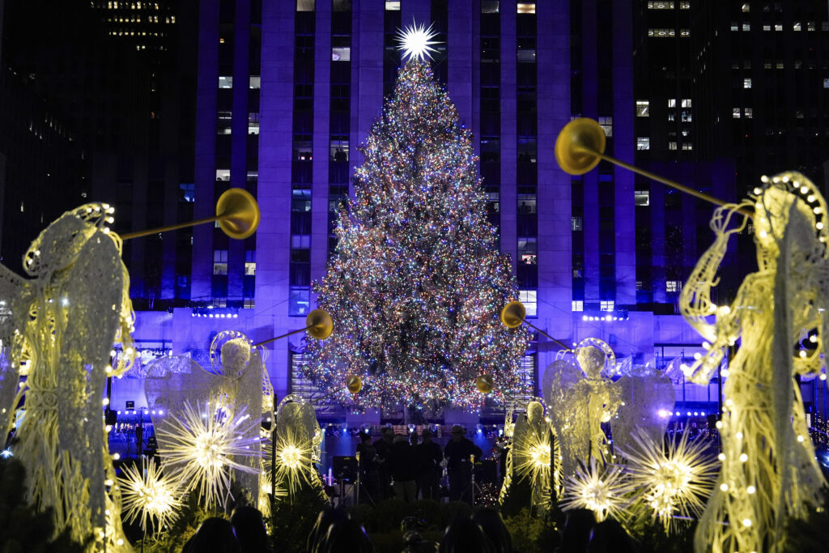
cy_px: 276
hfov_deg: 39.6
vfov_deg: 27.0
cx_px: 414
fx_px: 1151
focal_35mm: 50
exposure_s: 1/500
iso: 3200
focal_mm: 50
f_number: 2.8
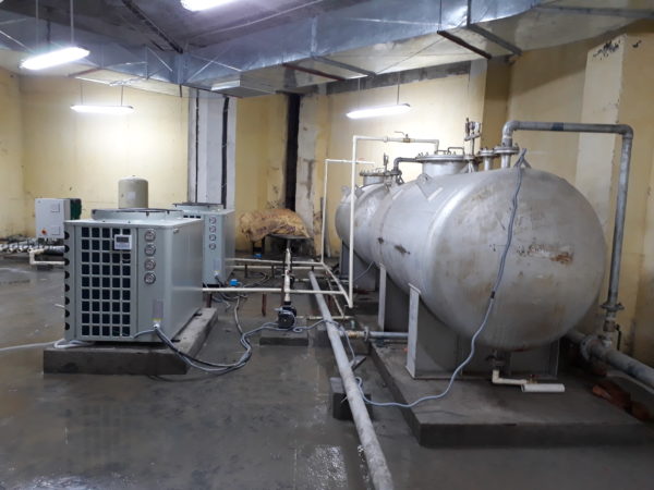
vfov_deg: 51.4
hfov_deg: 65.3
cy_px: 245
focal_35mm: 27
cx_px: 327
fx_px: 510
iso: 160
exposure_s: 1/20
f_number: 1.9
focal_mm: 3.6
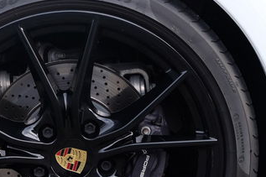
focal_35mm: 131
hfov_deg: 15.6
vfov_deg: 10.4
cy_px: 141
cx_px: 78
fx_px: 967
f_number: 3.6
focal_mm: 35.8
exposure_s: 1/120
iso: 200
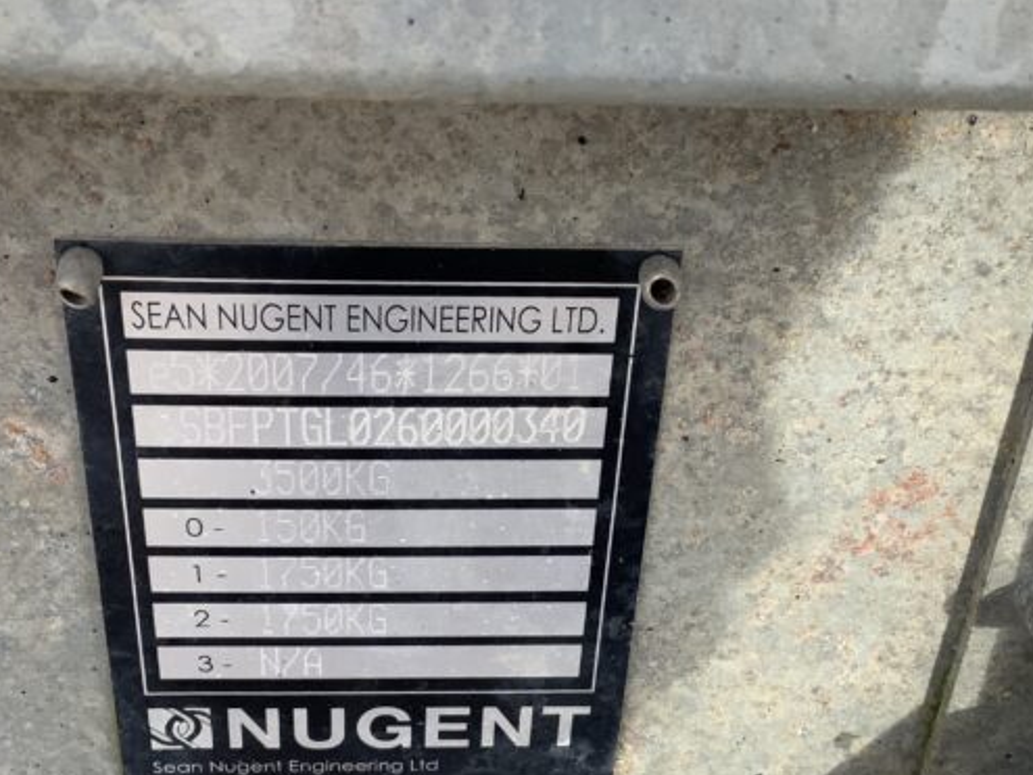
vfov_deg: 24.3
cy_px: 518
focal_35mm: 60
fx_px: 1790
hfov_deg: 32.2
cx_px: 511
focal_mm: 3
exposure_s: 1/279
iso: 16
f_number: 1.8
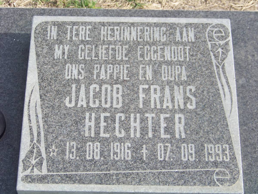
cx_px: 129
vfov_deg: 17.0
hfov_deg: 22.5
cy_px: 97
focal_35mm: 87
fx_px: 648
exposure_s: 1/500
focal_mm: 14.6
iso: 64
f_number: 3.2
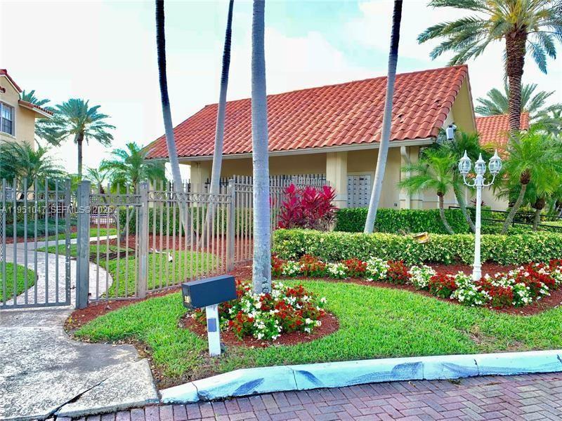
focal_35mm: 26
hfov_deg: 67.3
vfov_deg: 53.1
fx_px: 422
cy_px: 210
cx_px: 281
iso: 25
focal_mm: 4.25
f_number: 1.8
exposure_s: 1/200
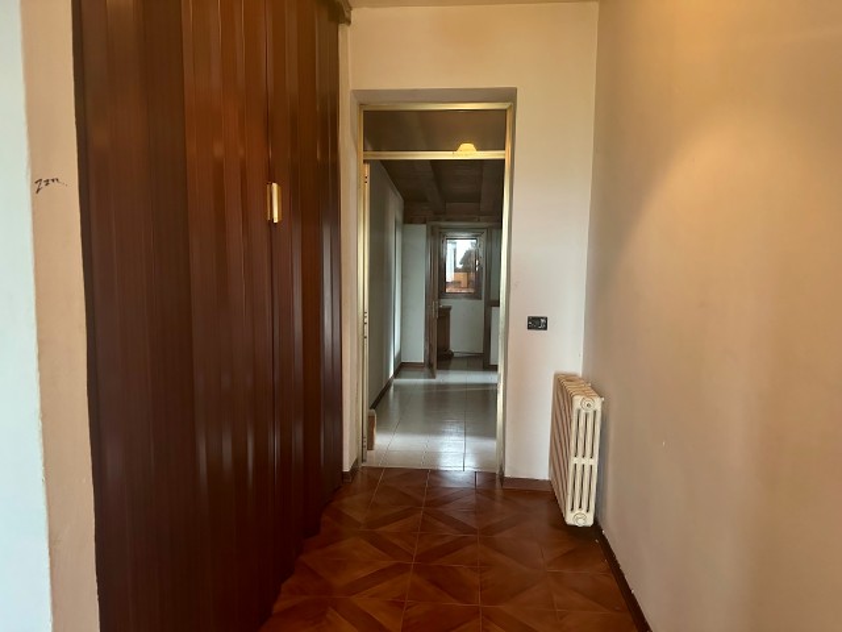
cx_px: 421
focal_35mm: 24
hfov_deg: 71.6
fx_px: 584
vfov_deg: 56.8
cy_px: 316
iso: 640
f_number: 1.78
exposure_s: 1/33
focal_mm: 6.86
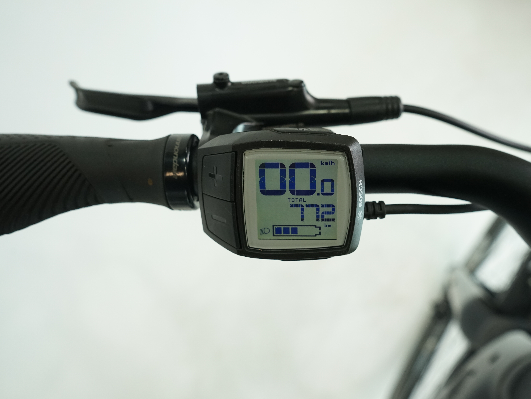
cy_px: 201
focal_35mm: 33
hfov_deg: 55.2
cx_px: 294
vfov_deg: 42.9
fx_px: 506
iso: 1600
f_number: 5.6
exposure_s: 1/200
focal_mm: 30
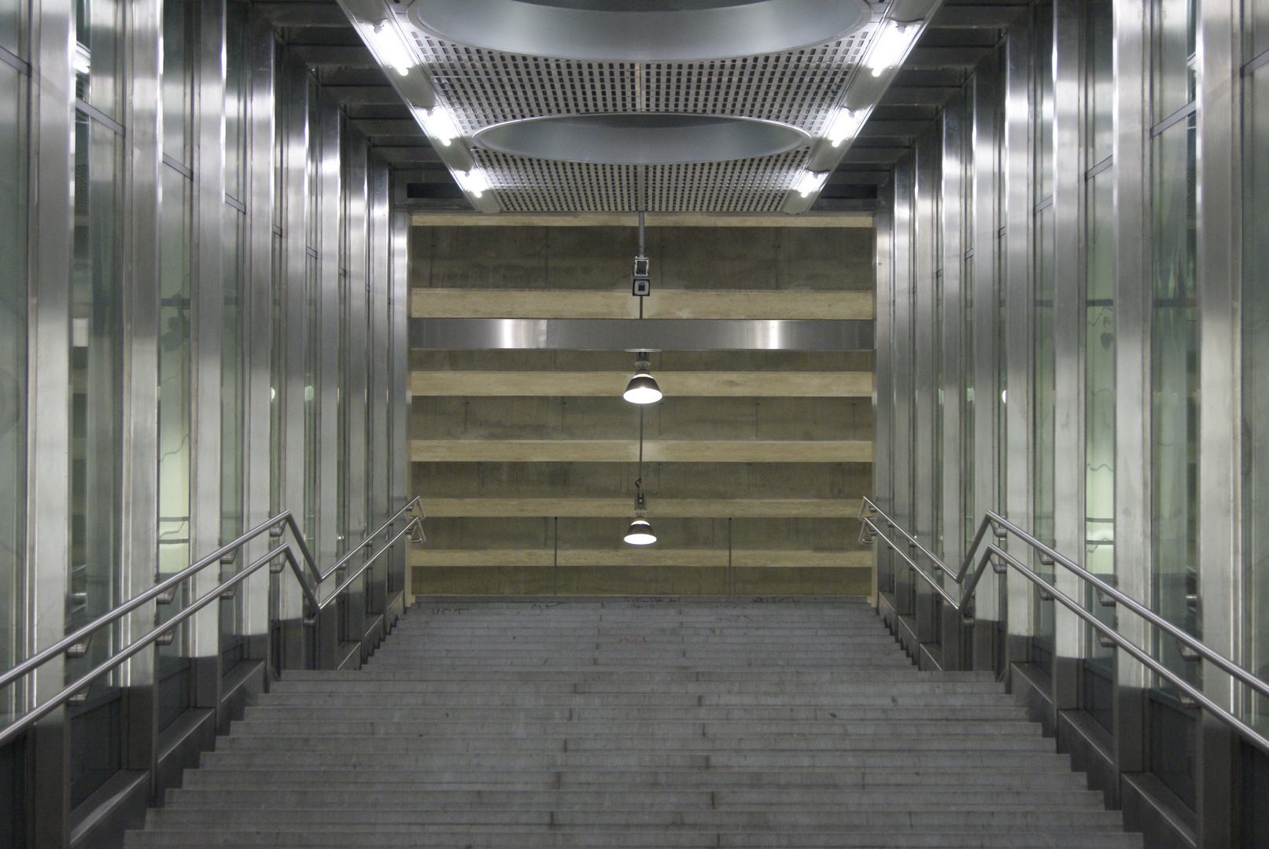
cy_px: 424
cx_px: 634
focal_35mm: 60
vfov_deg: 22.7
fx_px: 2118
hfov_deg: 33.4
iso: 800
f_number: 5
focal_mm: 40
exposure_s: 1/10
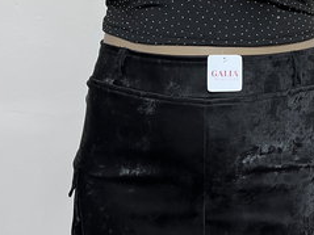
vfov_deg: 25.0
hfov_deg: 32.8
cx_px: 223
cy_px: 72
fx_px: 526
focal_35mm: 58
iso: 200
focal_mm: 5.7
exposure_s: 1/50
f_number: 1.5
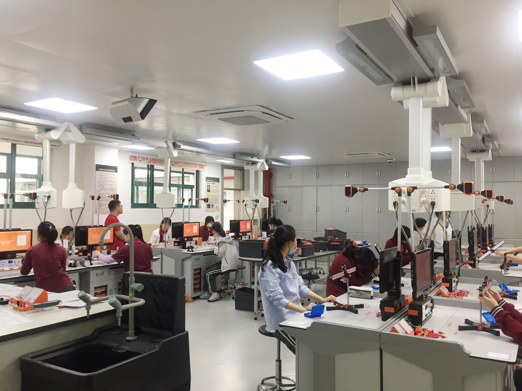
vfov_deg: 48.2
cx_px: 261
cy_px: 196
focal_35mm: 29
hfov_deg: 61.7
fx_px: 437
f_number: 2.2
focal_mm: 4.15
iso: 50
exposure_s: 1/33
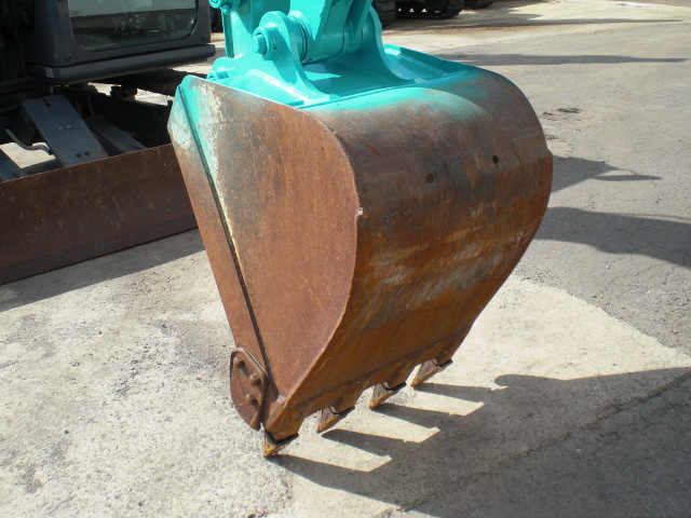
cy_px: 259
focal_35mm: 38
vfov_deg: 37.7
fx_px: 759
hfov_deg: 49.0
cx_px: 346
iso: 64
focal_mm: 6.3
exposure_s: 1/250
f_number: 5.6
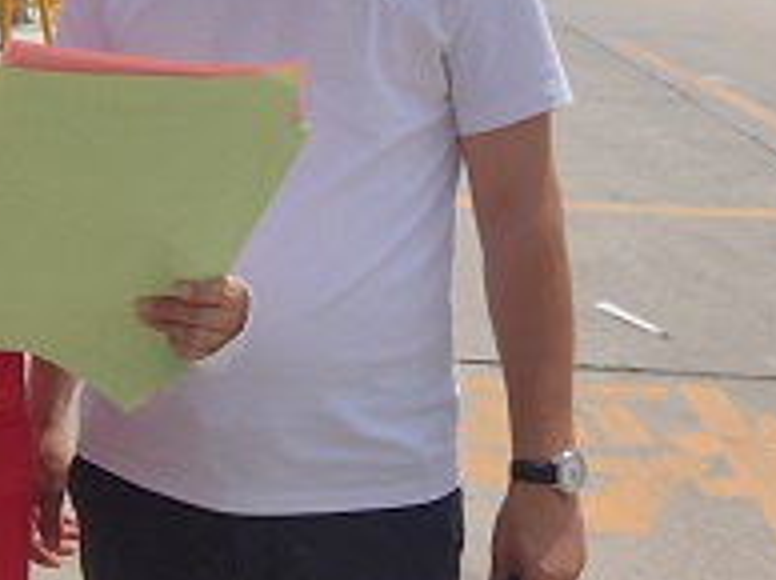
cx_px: 364
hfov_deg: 31.2
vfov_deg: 23.5
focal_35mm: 62
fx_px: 1388
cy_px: 212
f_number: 2.2
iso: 50
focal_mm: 1.95
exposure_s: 1/1650
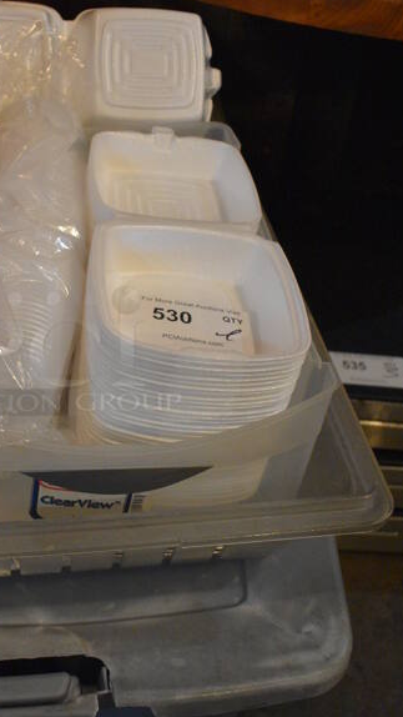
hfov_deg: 25.8
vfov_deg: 45.5
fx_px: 855
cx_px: 54
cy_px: 350
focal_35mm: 45
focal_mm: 18
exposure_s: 1/125
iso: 3200
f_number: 3.5
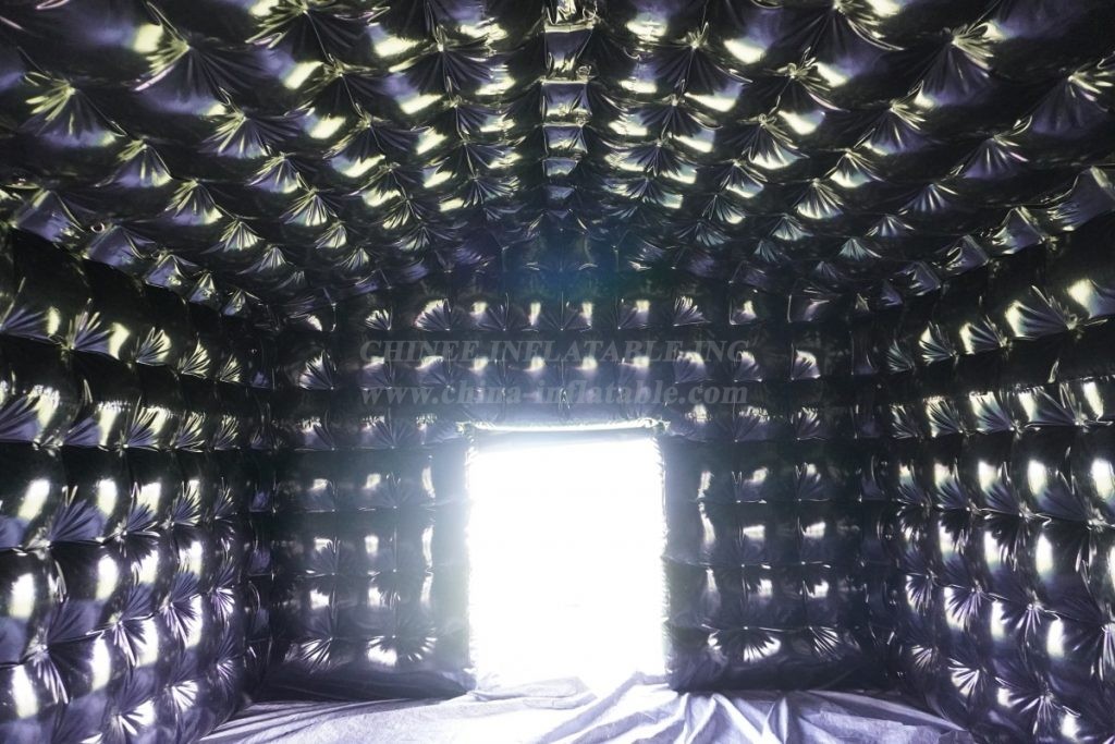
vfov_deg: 53.1
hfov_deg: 73.7
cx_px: 558
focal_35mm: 24
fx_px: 743
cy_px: 372
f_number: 3.5
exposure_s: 1/160
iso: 3200
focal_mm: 16
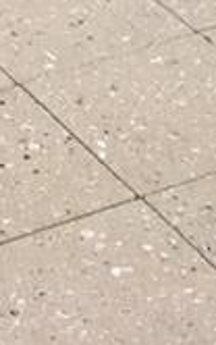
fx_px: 2087
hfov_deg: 5.8
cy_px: -883
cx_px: -131
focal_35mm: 222
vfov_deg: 7.5
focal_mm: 4.15
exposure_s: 1/1148
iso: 25
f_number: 2.2
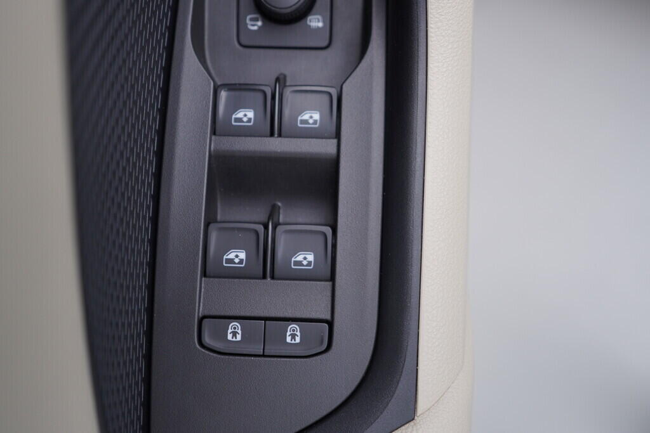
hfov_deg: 53.1
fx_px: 650
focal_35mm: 36
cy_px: 216
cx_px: 325
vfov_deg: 36.9
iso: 125
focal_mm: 24
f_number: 3.2
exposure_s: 1/50
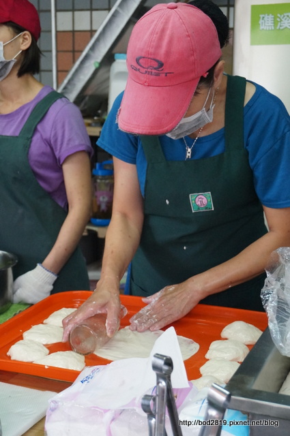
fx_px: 691
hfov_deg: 23.7
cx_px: 145
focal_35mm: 57
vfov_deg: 35.1
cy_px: 218
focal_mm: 38
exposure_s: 1/160
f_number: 5.6
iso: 2500
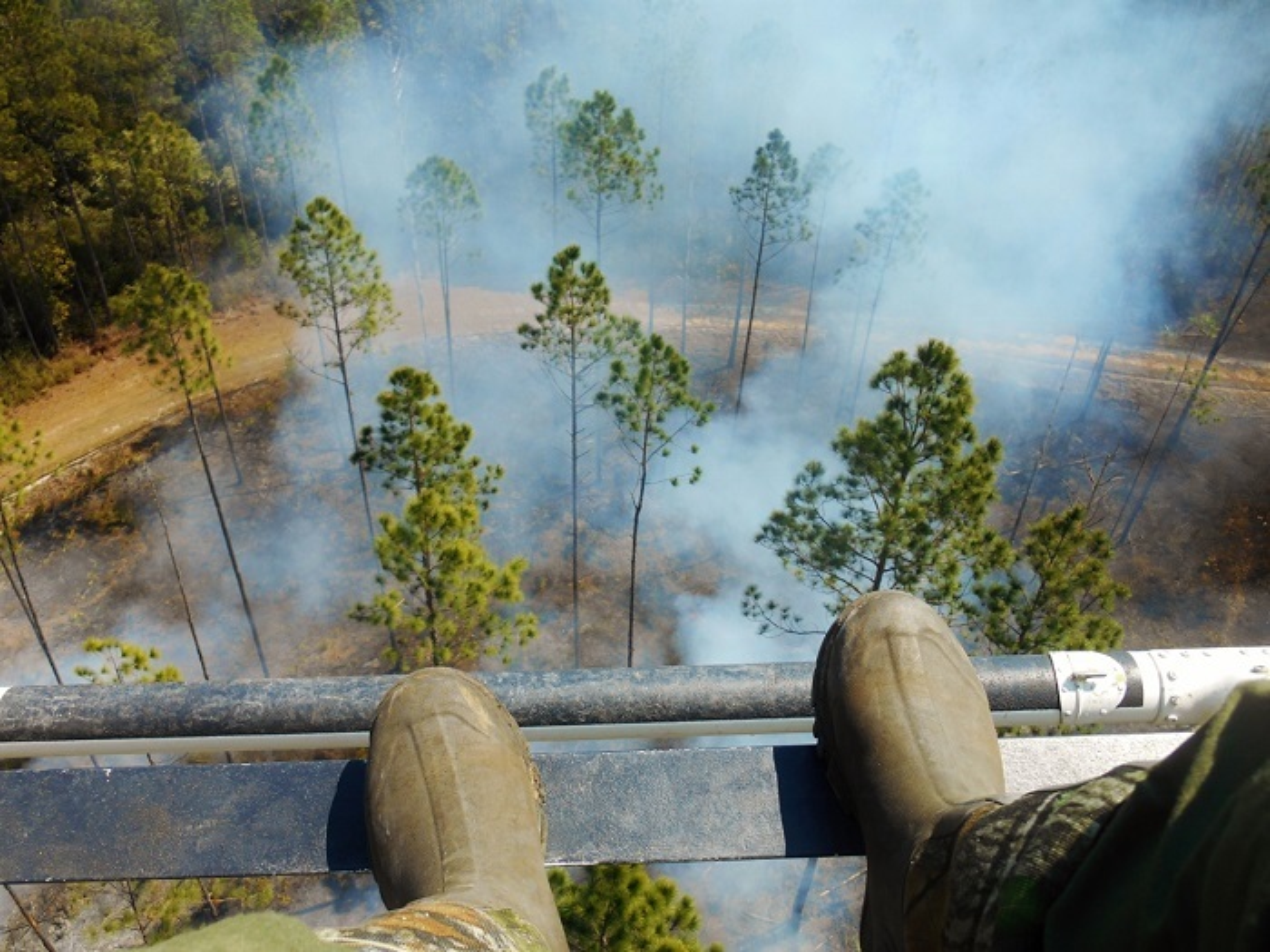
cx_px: 635
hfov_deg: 58.4
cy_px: 476
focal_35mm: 31
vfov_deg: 45.4
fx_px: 1137
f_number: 3.6
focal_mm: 5.5
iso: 80
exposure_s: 1/640
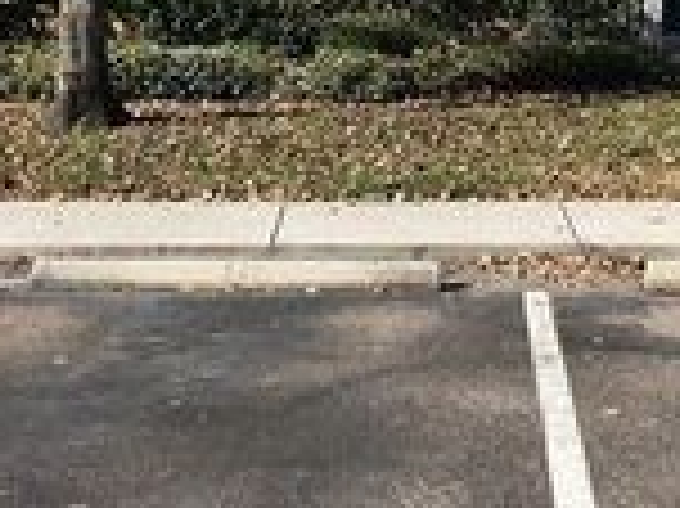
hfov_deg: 20.4
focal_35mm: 96
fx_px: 1884
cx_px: 473
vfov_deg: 15.2
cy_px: 20
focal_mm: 4.15
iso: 25
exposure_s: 1/1748
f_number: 2.2
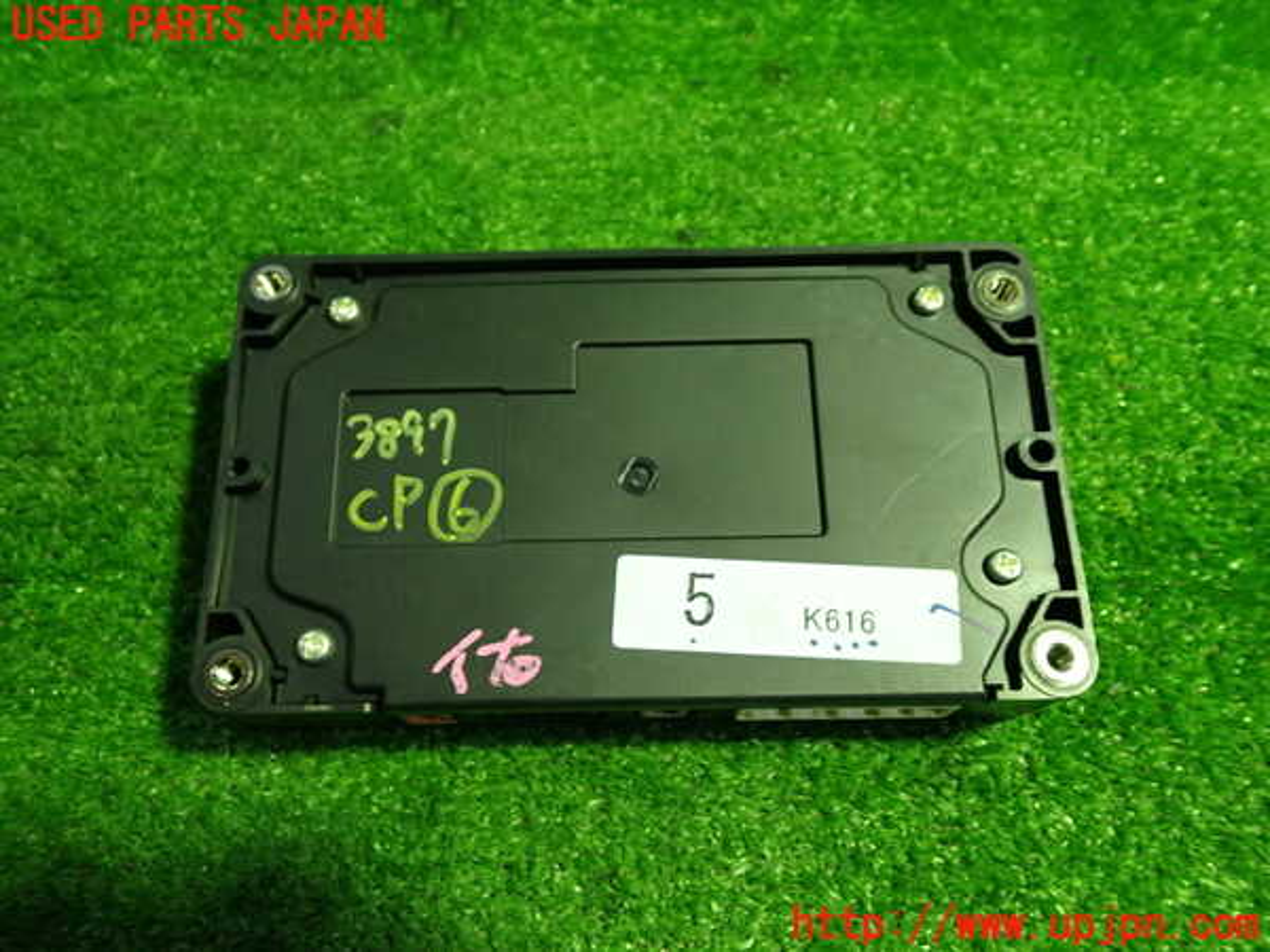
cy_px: 476
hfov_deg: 60.0
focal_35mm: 30
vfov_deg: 46.8
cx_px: 635
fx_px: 1101
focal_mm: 5.4
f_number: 2.3
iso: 250
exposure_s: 1/30
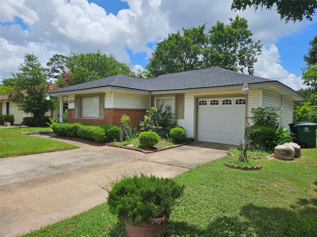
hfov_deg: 73.9
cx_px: 158
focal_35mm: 23
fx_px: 211
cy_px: 118
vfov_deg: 58.9
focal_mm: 5.4
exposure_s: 1/3220
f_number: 1.8
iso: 25
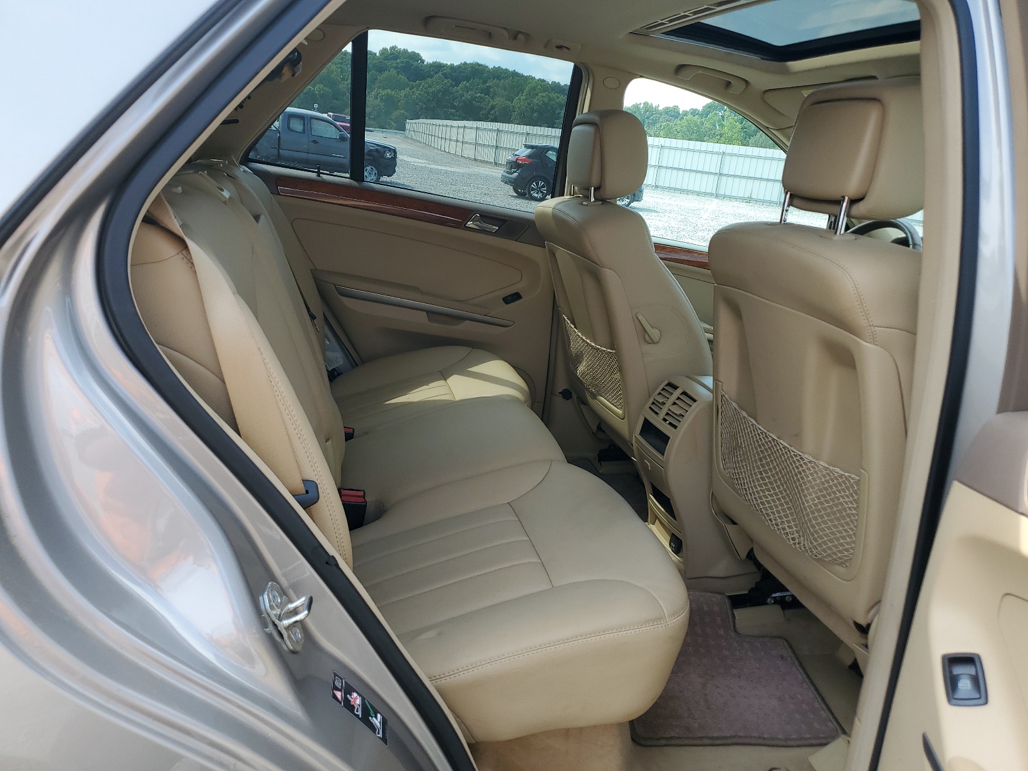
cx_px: 514
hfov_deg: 67.3
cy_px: 386
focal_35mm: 26
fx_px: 772
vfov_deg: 53.1
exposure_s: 1/625
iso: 50
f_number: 1.5
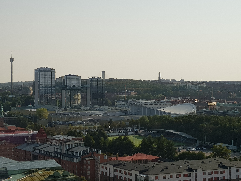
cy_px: 90
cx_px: 120
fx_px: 181
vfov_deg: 53.1
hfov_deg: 67.3
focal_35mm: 26
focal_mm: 4.2
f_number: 1.7
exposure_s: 1/1652
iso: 40
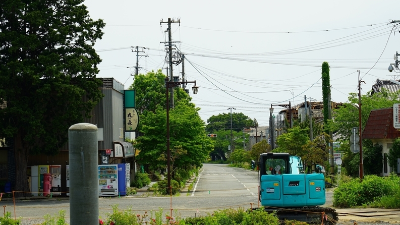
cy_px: 127
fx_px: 1177
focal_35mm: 111
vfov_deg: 10.9
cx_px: 200
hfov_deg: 19.3
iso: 100
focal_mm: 105
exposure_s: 1/250
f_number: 9.5
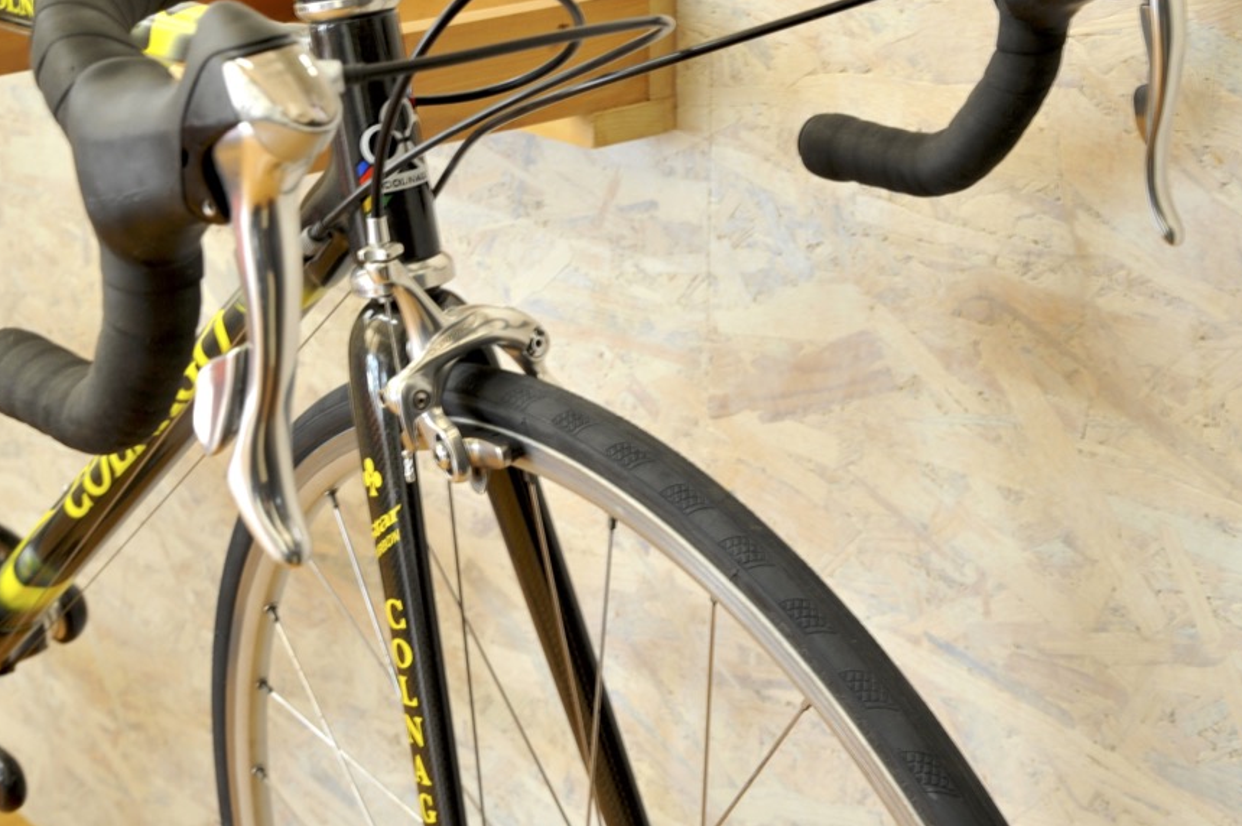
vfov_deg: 20.2
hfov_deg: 30.1
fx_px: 2310
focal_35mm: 67
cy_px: 273
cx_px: 579
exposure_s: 1/2.5
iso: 800
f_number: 11
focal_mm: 48
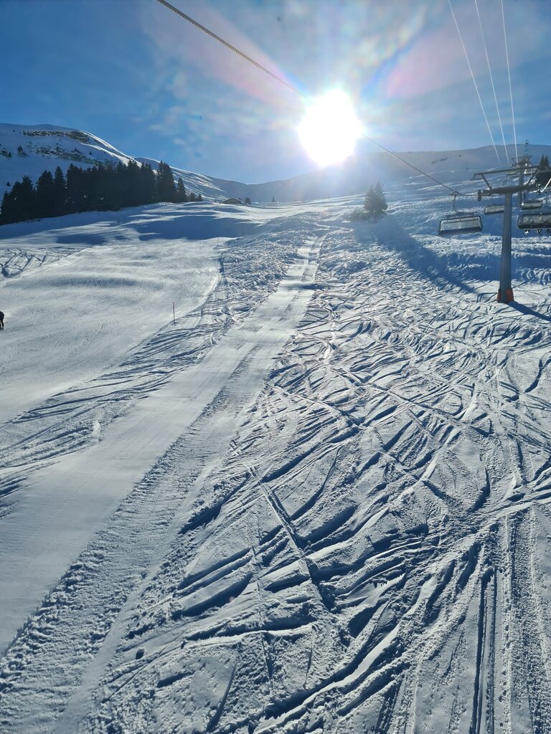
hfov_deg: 54.9
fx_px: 531
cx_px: 276
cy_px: 367
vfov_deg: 69.4
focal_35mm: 25
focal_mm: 7
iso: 50
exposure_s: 1/3216
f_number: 1.8
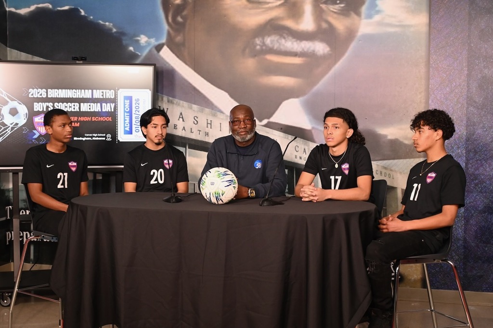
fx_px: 753
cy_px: 164
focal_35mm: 55
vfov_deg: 24.6
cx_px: 246
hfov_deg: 36.3
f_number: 4
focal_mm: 55
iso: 2500
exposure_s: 1/200
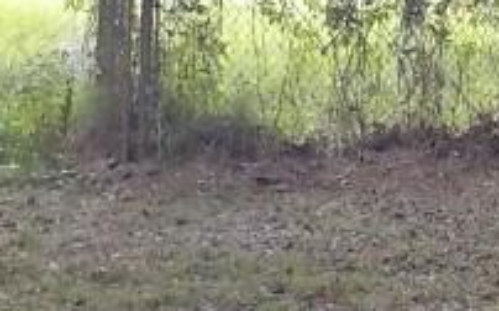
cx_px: 632
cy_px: 173
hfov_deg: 19.2
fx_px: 1373
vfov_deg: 12.9
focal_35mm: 101
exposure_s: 1/100
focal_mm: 4.1
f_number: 3.3
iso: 800
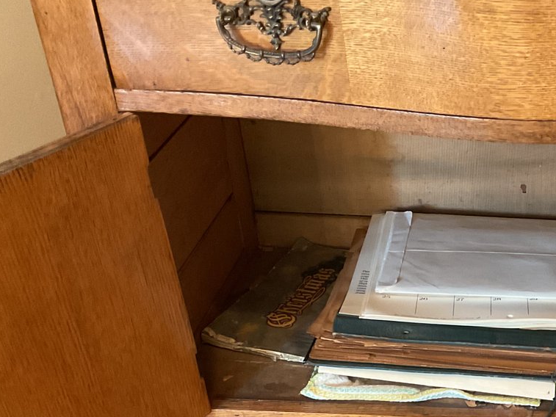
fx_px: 932
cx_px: 528
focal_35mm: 58
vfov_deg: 24.6
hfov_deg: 31.3
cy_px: 364
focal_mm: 3
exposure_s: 1/40
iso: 250
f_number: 1.8
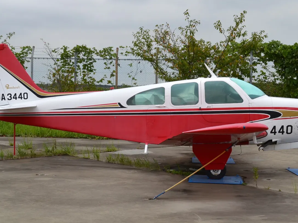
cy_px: 89
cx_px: 147
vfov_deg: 23.7
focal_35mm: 62
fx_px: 531
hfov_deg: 31.3
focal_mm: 29
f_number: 8
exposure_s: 1/250
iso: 100
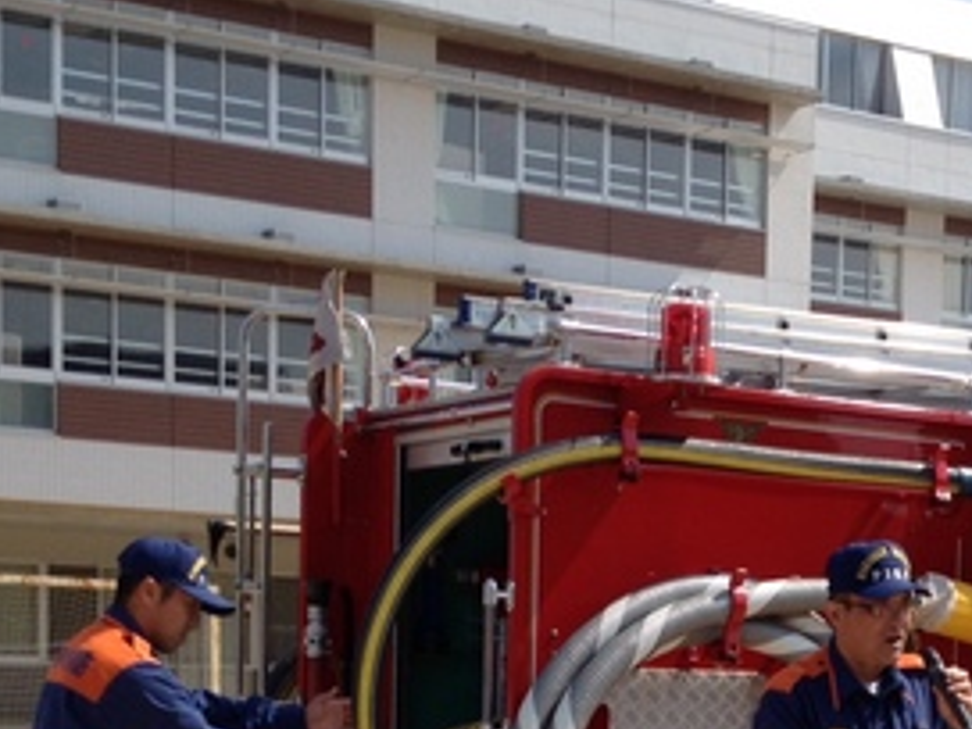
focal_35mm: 90
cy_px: 820
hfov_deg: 21.4
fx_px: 2527
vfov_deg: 15.9
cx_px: 815
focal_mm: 4.28
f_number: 2.4
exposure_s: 1/1577
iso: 64
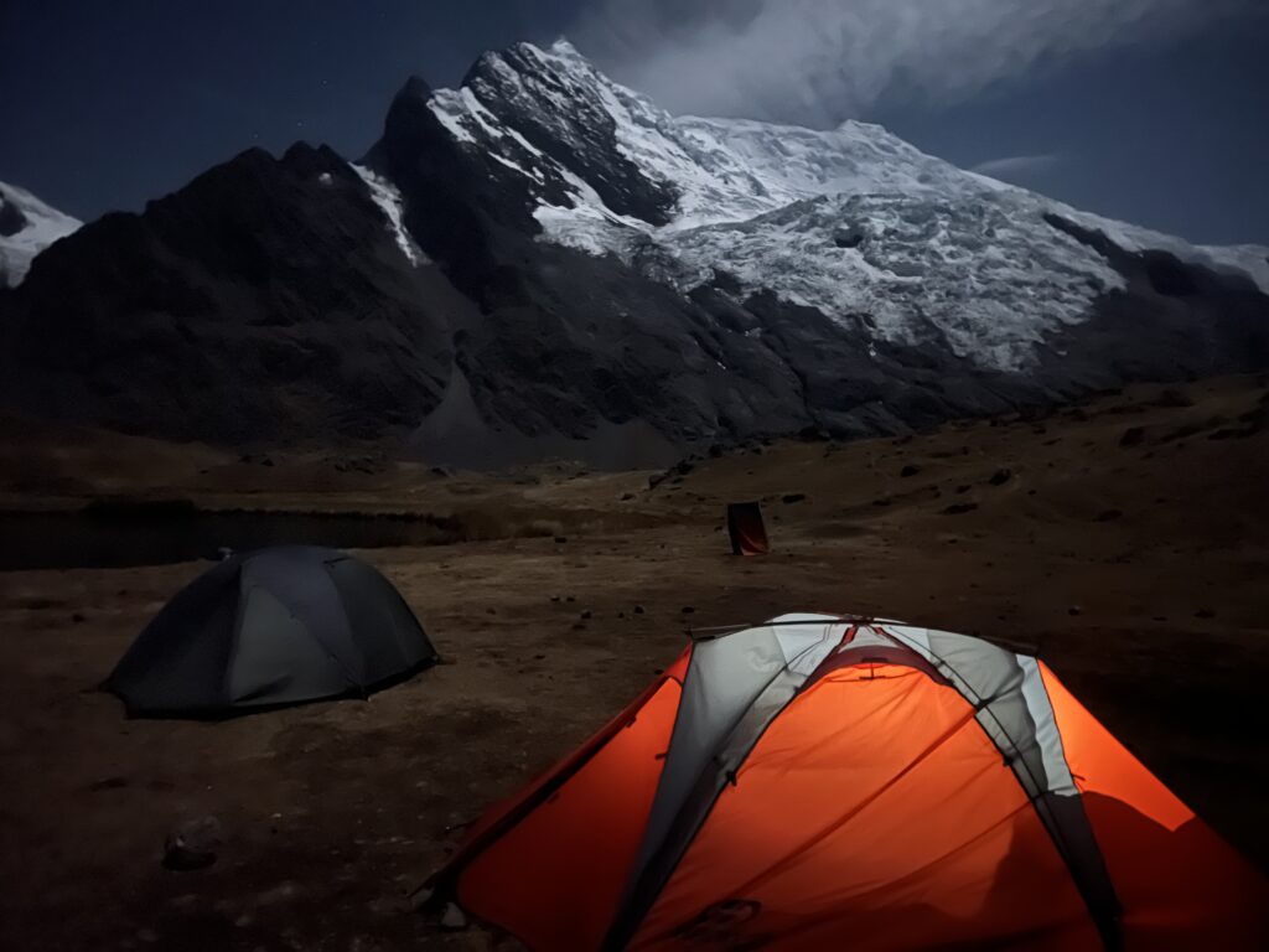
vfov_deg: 53.1
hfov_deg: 67.3
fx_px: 953
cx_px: 634
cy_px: 476
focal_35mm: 26
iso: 6400
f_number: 1.5
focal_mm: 5.7
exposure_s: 1/2
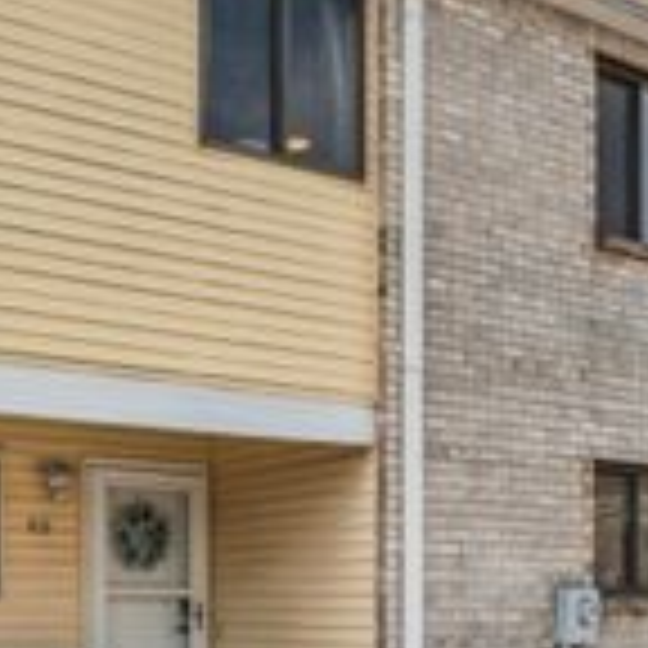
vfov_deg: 31.0
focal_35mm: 54
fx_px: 1147
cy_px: 488
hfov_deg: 31.0
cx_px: 166
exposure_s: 1/40
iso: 160
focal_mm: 18.4
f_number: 22
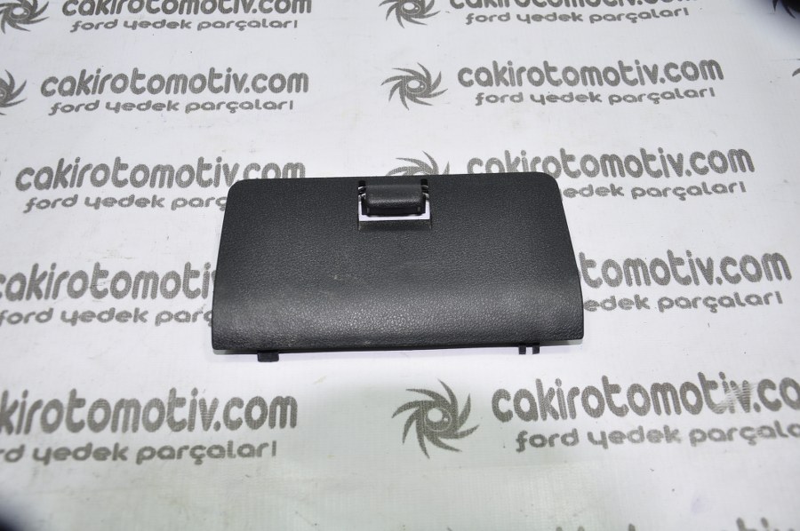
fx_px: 832
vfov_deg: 35.4
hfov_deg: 51.3
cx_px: 400
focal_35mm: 38
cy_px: 266
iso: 200
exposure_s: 1/40
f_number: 5
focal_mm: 25
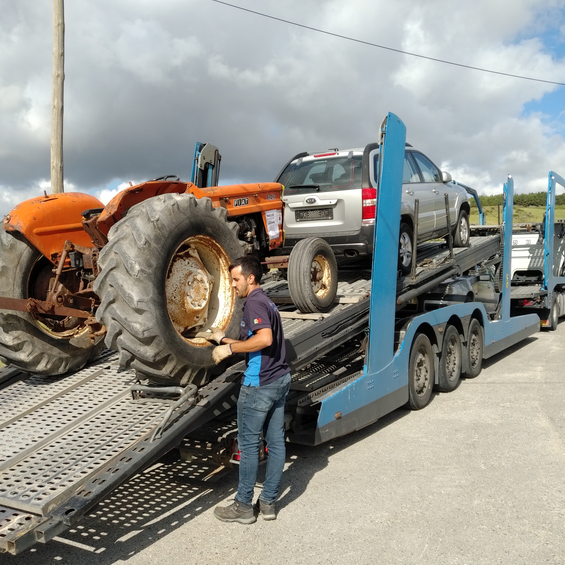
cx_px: 261
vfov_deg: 51.1
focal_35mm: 32
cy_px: 283
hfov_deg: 51.1
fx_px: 591
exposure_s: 1/1678
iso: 100
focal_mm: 4.52
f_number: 2
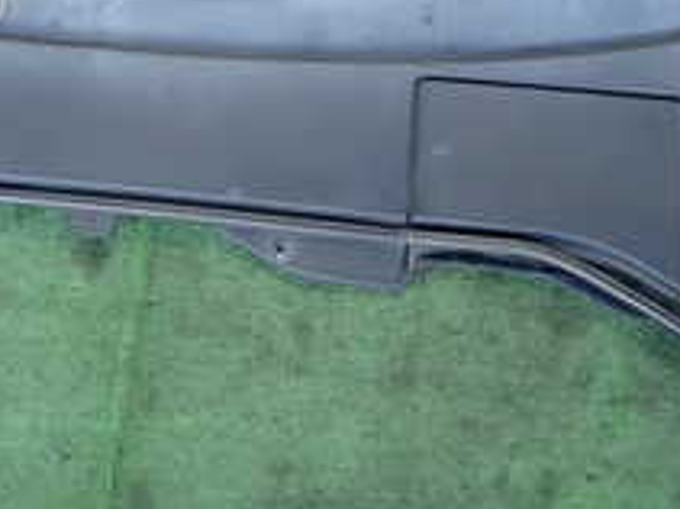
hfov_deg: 27.1
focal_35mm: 71
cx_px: 187
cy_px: 158
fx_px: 1394
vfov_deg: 20.6
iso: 200
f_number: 2
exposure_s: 1/50
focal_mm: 4.5
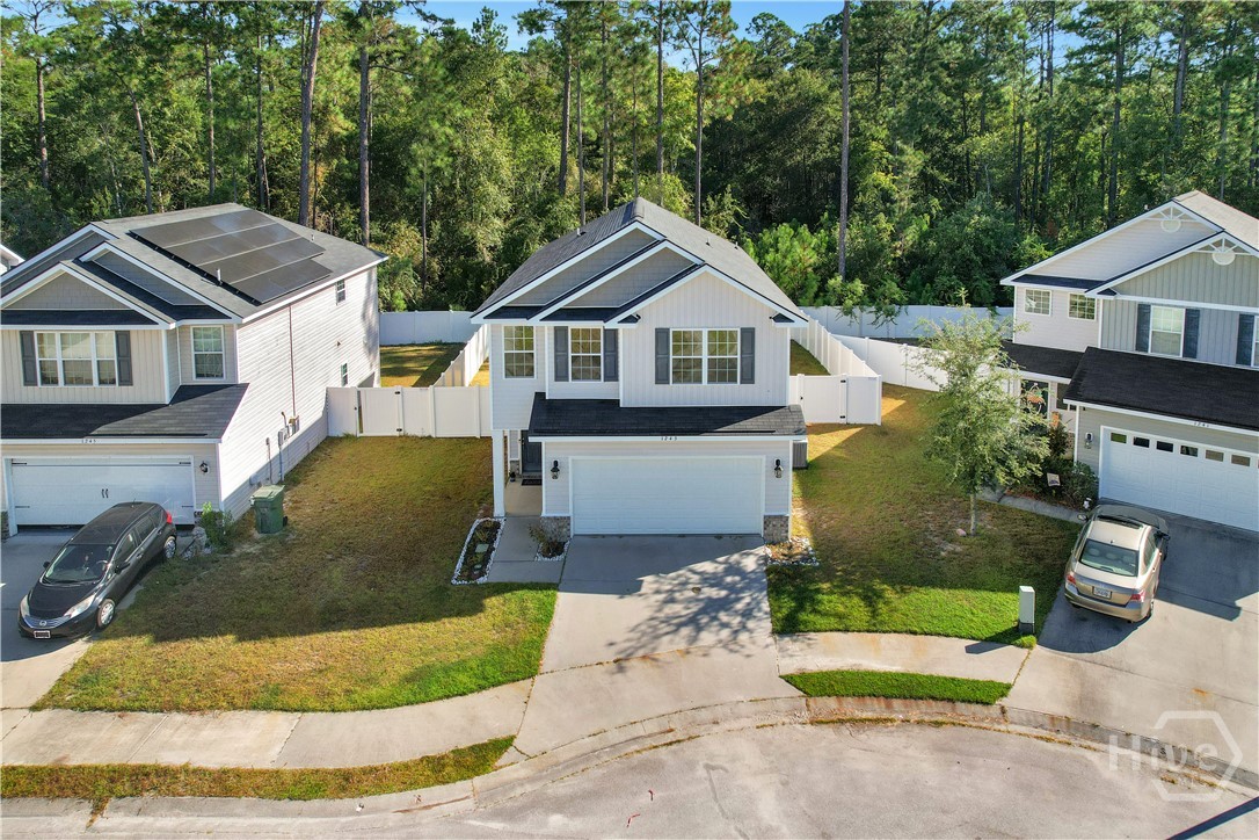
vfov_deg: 57.2
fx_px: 769
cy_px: 420
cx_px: 630
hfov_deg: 78.6
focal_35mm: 22
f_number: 2.8
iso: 100
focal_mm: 8.38
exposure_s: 1/1500
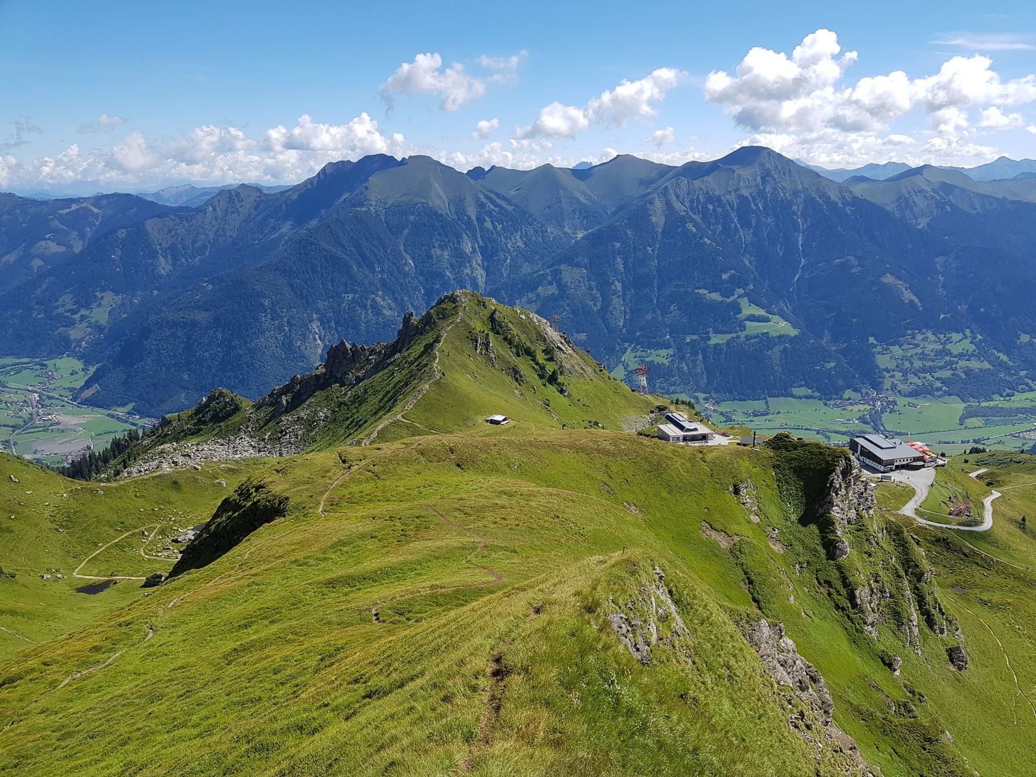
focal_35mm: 26
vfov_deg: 53.1
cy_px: 388
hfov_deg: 67.3
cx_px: 518
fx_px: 778
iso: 50
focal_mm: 4.2
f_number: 1.7
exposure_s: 1/1940
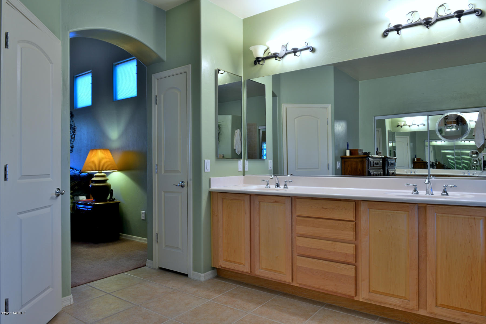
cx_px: 243
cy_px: 162
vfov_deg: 53.2
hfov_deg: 73.7
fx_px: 324
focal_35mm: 24
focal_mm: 24
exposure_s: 1/1.6
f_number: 13
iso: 200
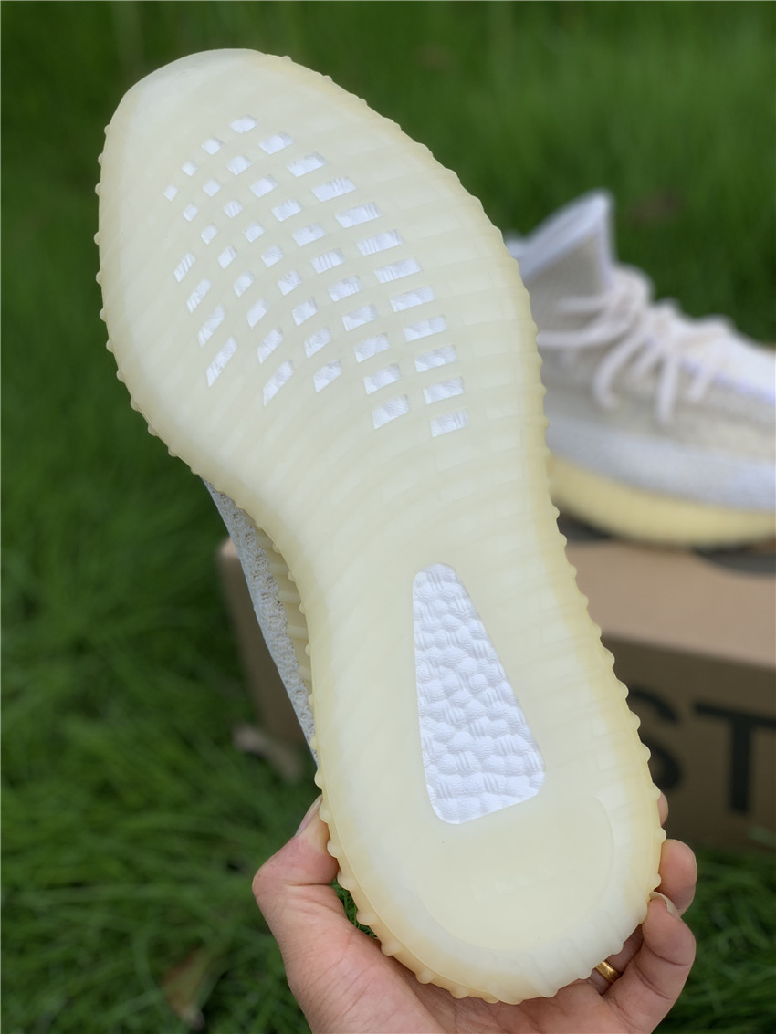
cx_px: 388
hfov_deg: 28.0
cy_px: 517
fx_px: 1554
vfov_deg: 36.8
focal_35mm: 52
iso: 16
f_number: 2.4
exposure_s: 1/516
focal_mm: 6
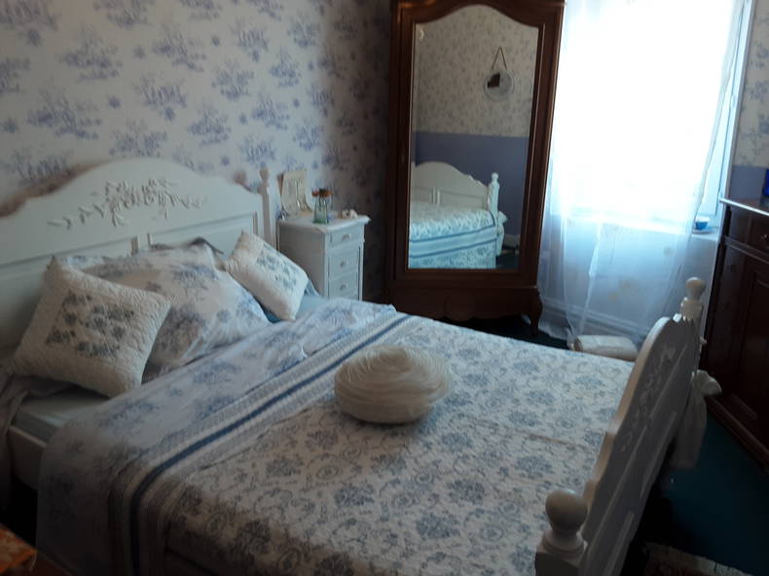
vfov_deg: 49.7
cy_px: 288
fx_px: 622
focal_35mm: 28
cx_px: 384
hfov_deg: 63.5
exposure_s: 1/50
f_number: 1.9
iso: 64
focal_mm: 2.9
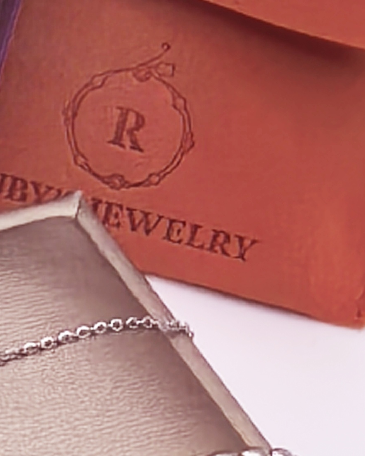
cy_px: 599
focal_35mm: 173
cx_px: -115
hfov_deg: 8.8
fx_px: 2336
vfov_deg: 10.9
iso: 100
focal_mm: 1.95
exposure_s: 1/229
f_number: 2.2
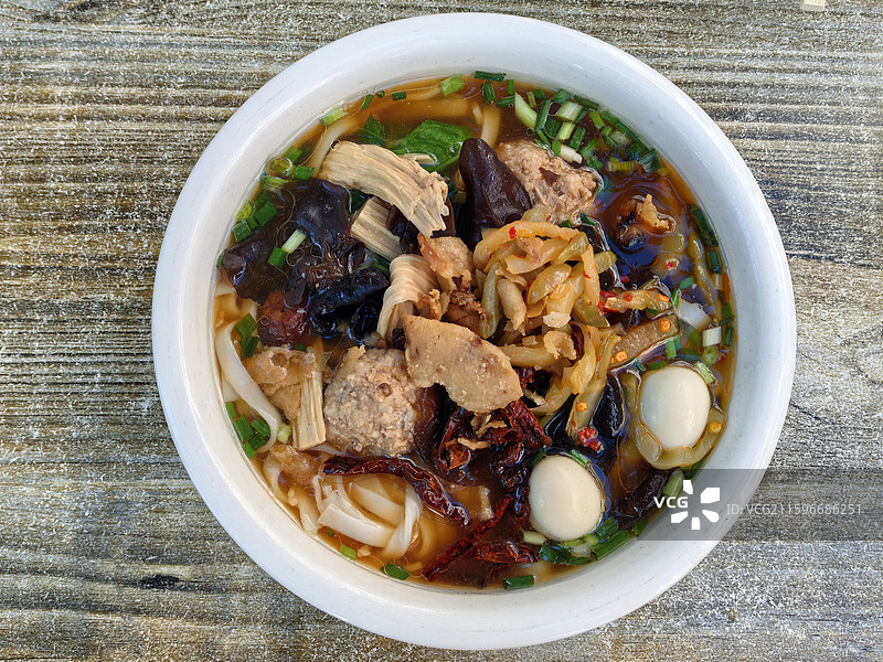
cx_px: 442
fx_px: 893
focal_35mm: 35
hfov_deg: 52.6
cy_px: 331
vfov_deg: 40.7
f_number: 4
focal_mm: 5.75
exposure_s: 1/100
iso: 80
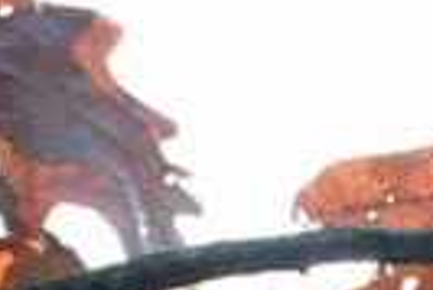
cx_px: 820
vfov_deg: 4.2
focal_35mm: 316
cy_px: 837
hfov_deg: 6.4
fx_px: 3805
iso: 400
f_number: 7.1
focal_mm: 35
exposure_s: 1/125
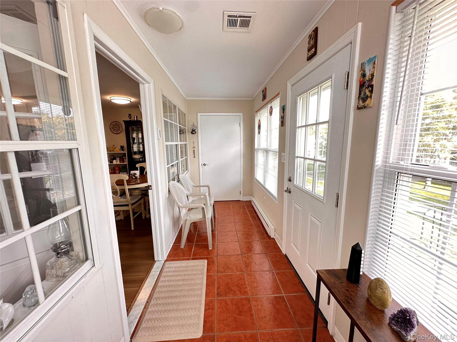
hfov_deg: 102.1
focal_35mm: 14
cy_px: 171
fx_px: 185
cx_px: 228
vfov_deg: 85.7
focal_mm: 2.22
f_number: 2.2
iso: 250
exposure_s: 1/99
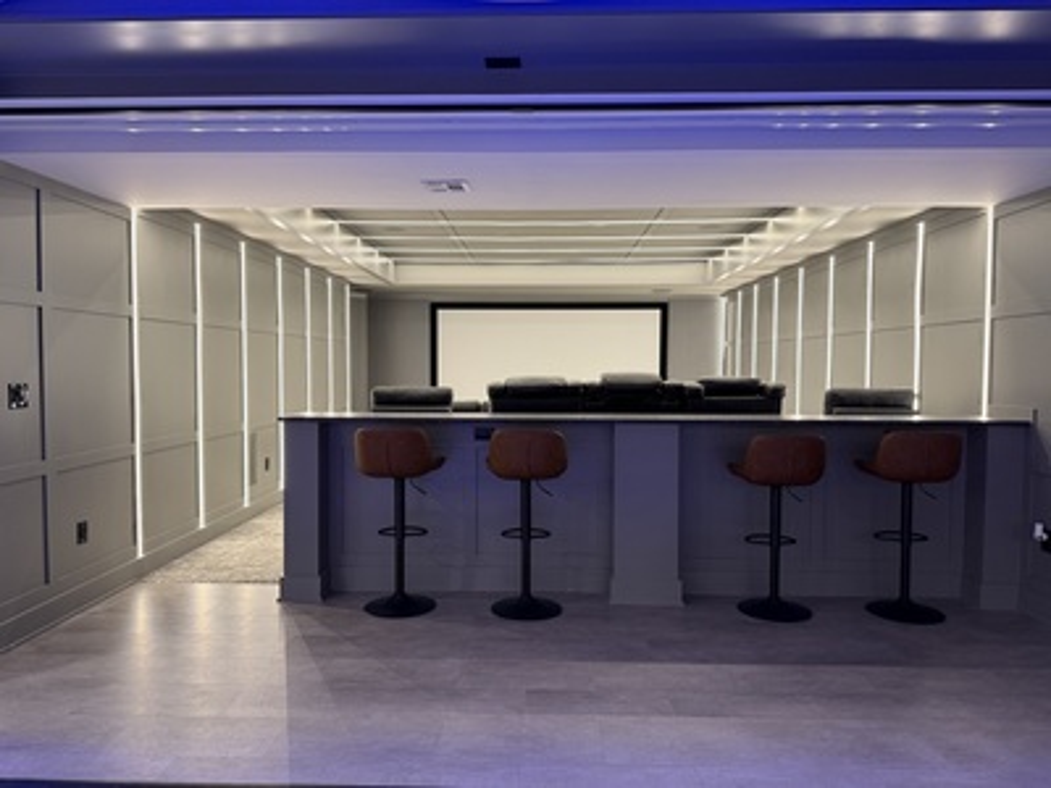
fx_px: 729
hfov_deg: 71.6
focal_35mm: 24
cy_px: 394
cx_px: 526
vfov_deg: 56.8
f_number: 1.78
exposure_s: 1/60
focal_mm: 6.76
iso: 200
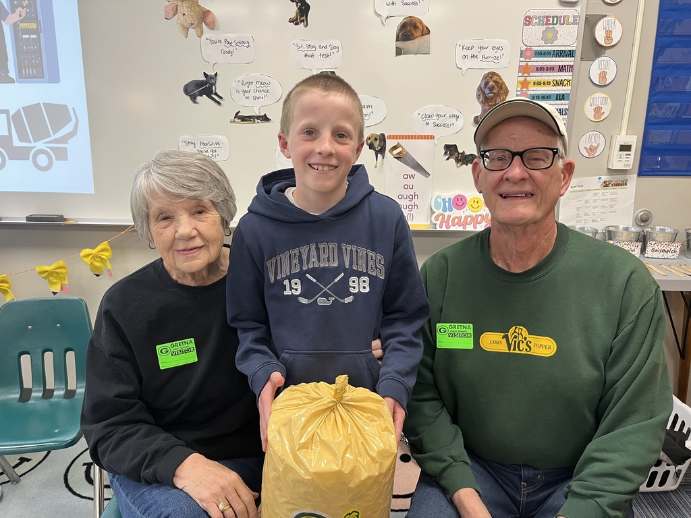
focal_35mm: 26
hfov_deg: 67.3
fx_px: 519
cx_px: 346
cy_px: 259
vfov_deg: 53.1
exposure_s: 1/75
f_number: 1.6
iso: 125
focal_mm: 5.1
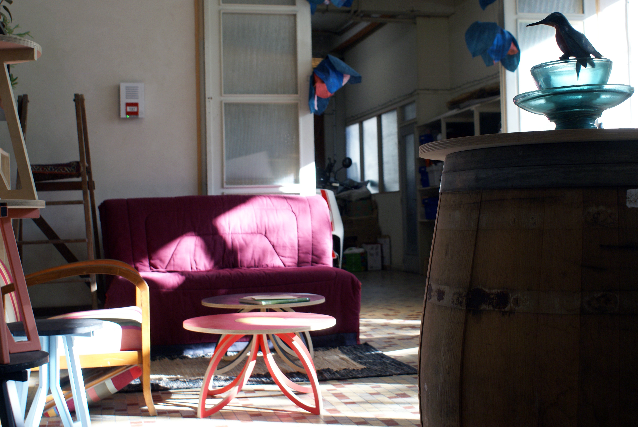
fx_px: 798
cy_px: 214
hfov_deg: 43.6
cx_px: 319
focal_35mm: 45
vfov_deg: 29.9
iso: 200
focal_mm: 30
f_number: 5
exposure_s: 1/50
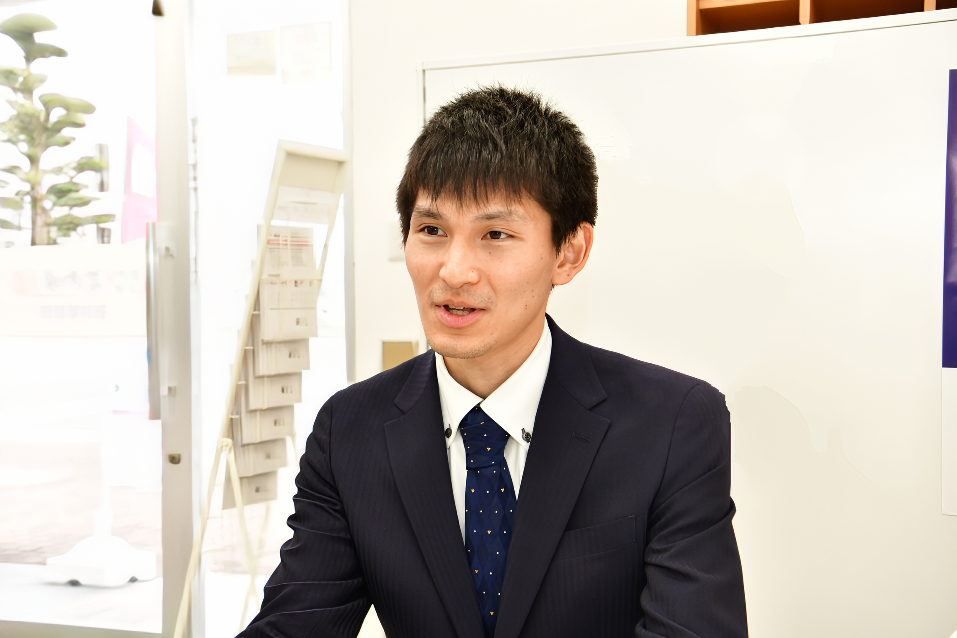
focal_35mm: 48
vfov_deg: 28.1
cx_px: 478
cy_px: 319
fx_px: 1276
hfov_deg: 41.1
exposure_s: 1/125
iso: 640
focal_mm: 48
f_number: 4.5
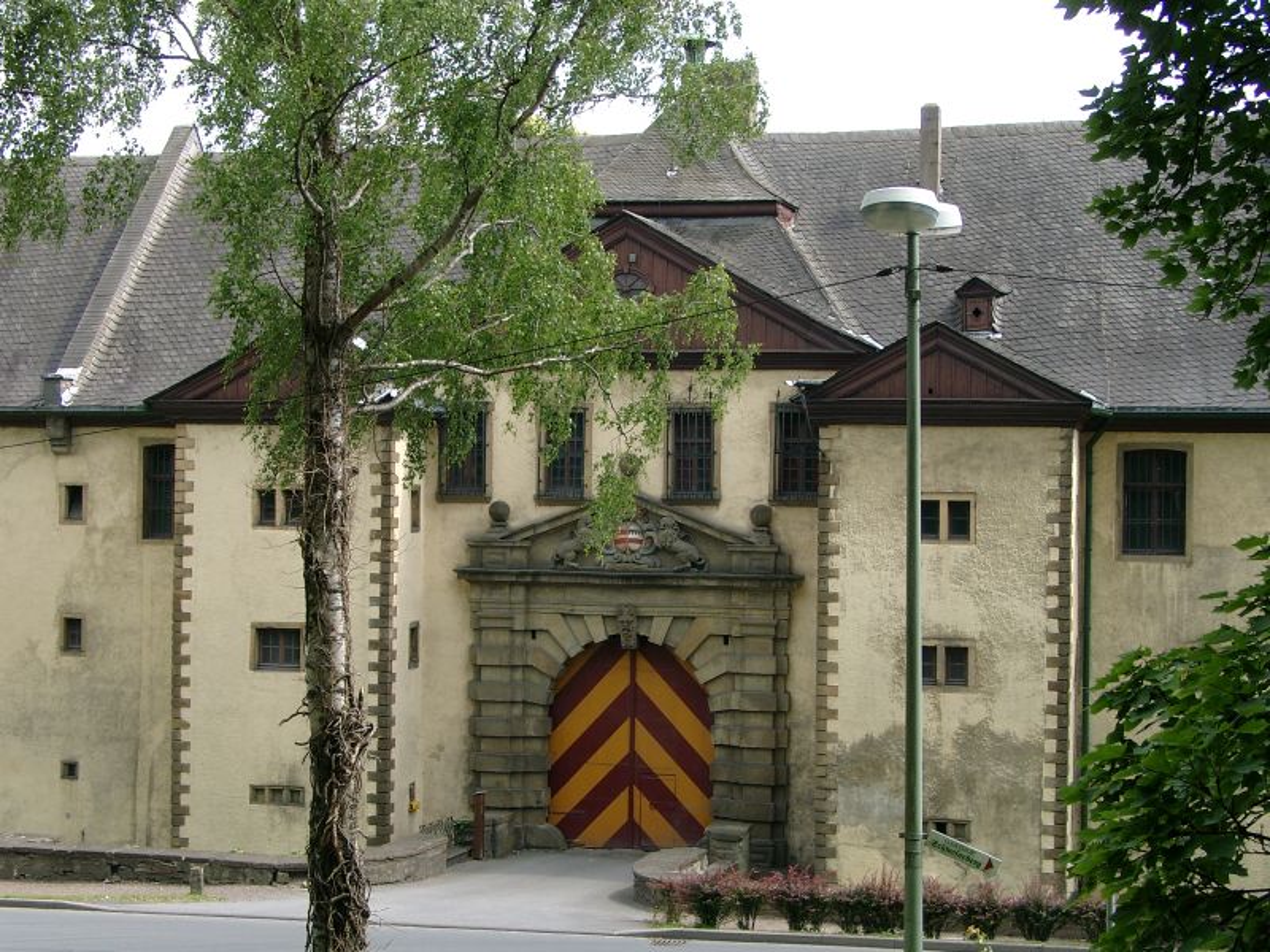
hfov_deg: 32.2
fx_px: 2201
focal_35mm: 60
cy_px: 476
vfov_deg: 24.4
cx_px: 635
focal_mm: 12.52
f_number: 4
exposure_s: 1/199
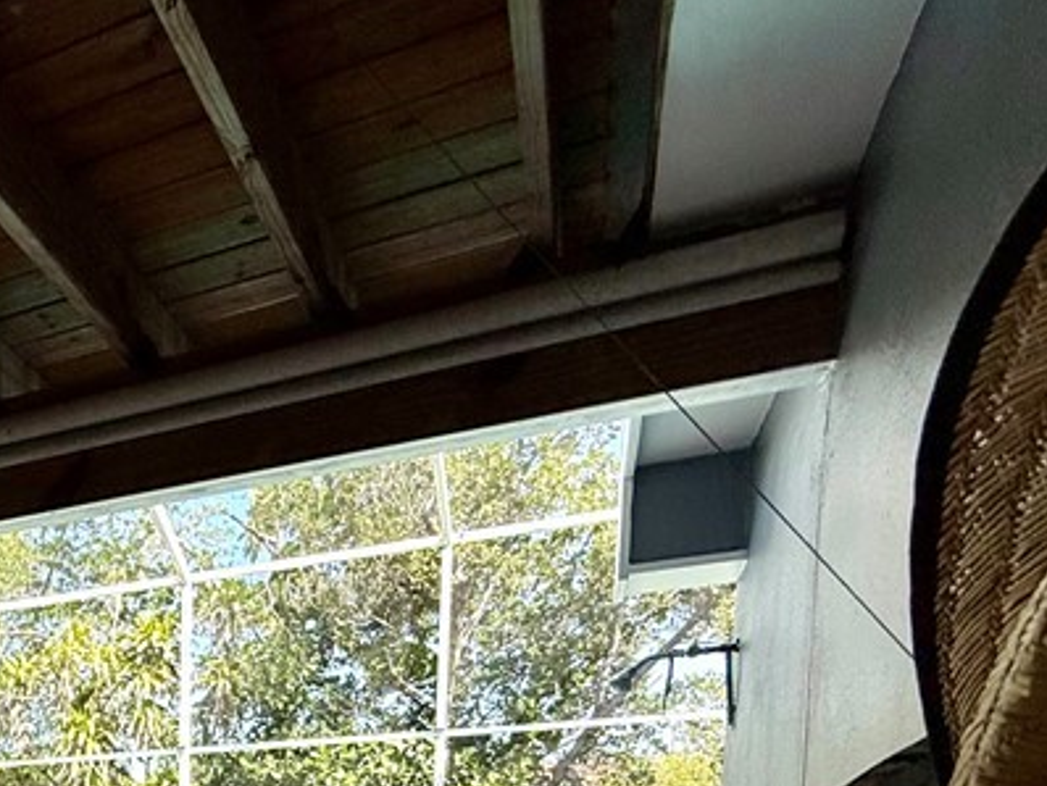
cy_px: 983
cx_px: -32
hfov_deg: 43.1
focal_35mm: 36
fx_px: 1090
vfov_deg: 31.8
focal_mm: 2.22
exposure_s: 1/442
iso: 50
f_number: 2.2
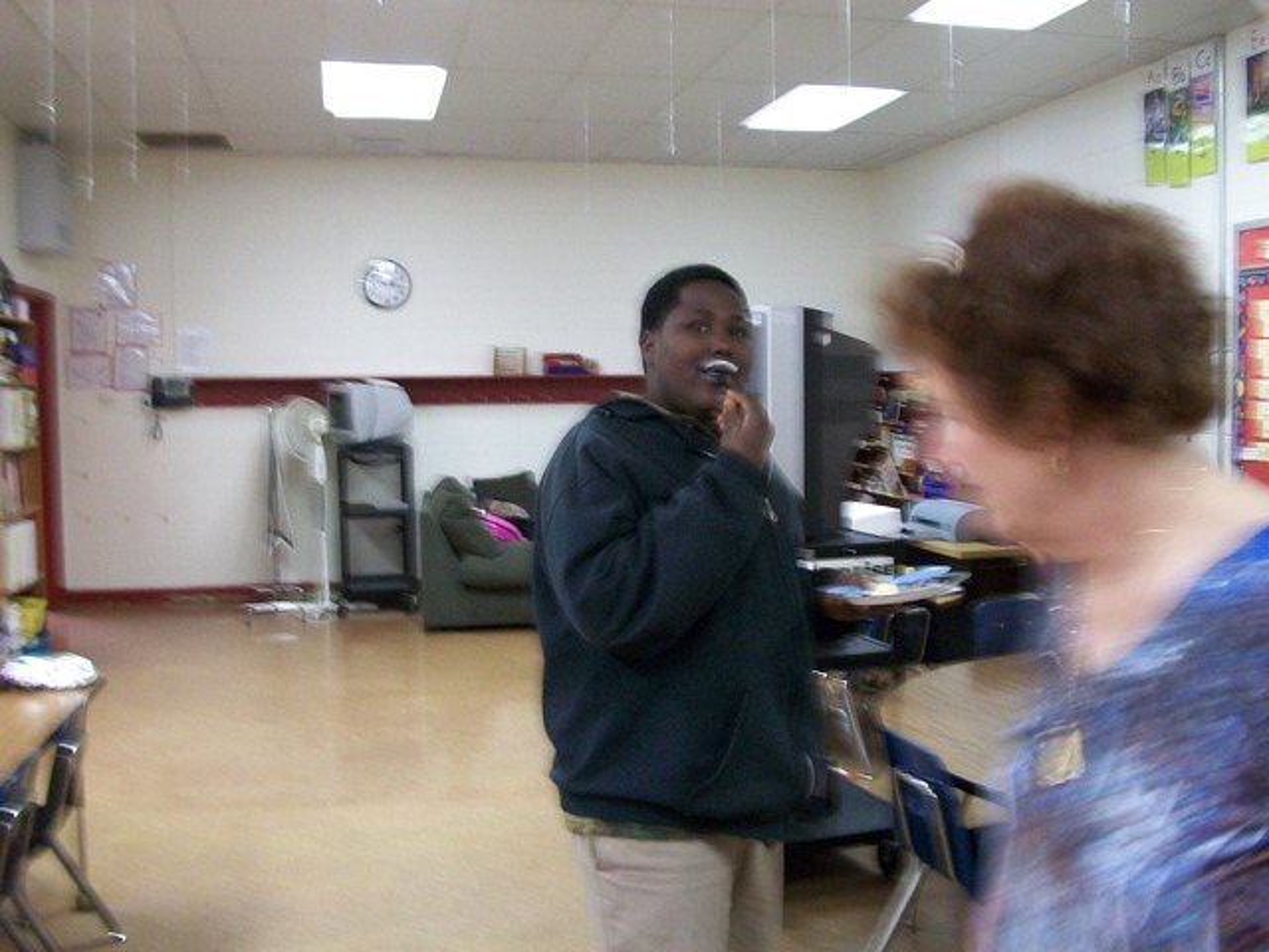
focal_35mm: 32
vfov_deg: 44.2
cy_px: 476
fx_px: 1173
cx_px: 634
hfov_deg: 56.8
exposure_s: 1/8
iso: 160
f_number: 2.9
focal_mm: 5.7
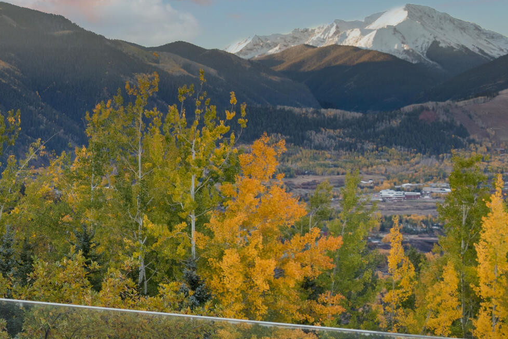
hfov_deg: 18.6
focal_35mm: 98
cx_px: -238
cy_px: 177
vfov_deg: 14.0
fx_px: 1383
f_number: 5.6
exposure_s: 1/60
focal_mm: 32
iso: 250
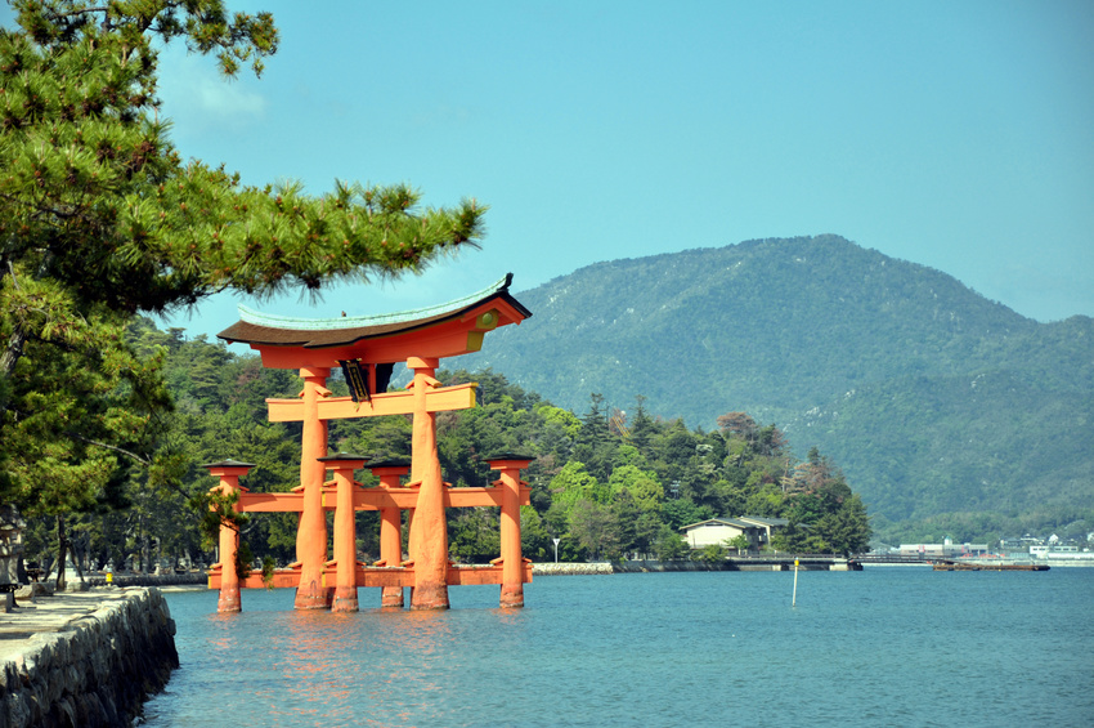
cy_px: 364
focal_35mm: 128
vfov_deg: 10.7
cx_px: 547
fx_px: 3871
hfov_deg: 16.1
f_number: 5.6
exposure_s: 1/640
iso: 200
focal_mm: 85
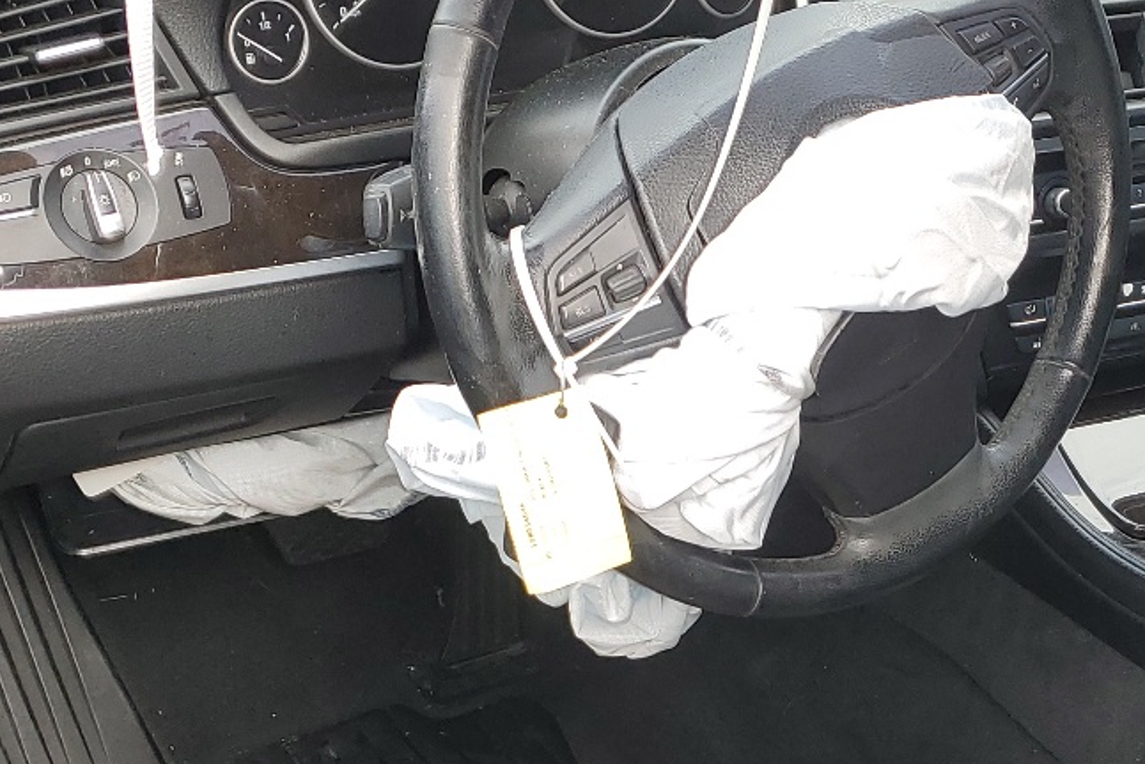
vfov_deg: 19.8
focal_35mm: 67
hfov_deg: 29.7
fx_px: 2131
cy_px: 734
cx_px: 837
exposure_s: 1/135
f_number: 1.5
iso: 50
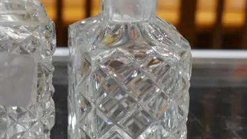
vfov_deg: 10.7
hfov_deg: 18.8
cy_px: 62
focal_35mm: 113
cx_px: 69
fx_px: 740
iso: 400
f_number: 4.1
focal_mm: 19
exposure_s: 1/60
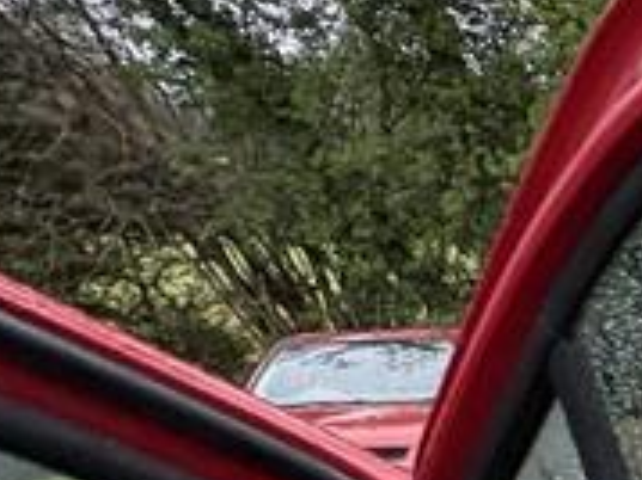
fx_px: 1297
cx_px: 1553
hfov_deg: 15.0
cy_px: 763
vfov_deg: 18.2
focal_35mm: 70
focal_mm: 2.22
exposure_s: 1/99
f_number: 2.2
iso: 64
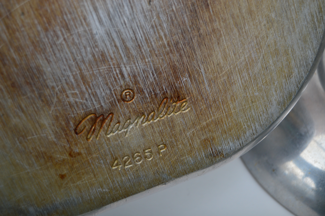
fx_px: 622
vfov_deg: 19.7
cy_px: 108
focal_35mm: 69
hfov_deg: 29.3
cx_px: 162
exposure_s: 1/200
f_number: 5.3
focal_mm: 46
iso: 200
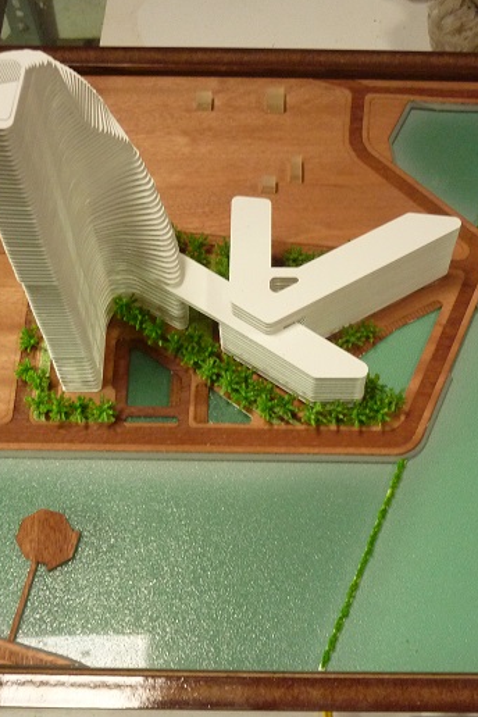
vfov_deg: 36.2
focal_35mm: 55
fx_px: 1095
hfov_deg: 24.6
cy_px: 356
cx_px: 289
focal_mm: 6.4
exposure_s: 1/20
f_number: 3
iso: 400
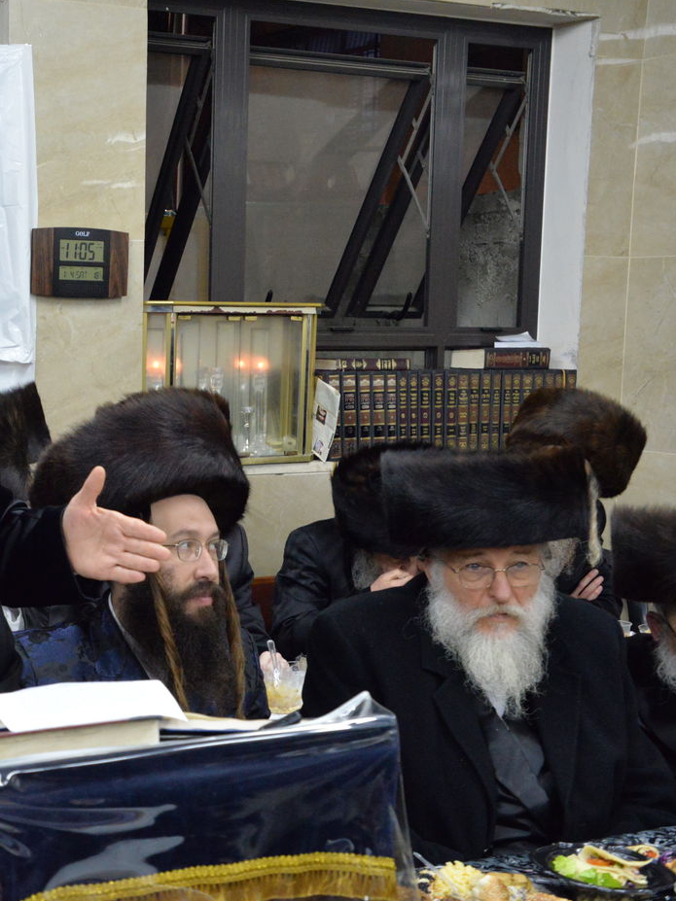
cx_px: 89
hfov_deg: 23.5
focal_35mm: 61
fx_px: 1589
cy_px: 452
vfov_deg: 31.7
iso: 6400
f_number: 5.6
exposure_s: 1/125
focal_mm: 42
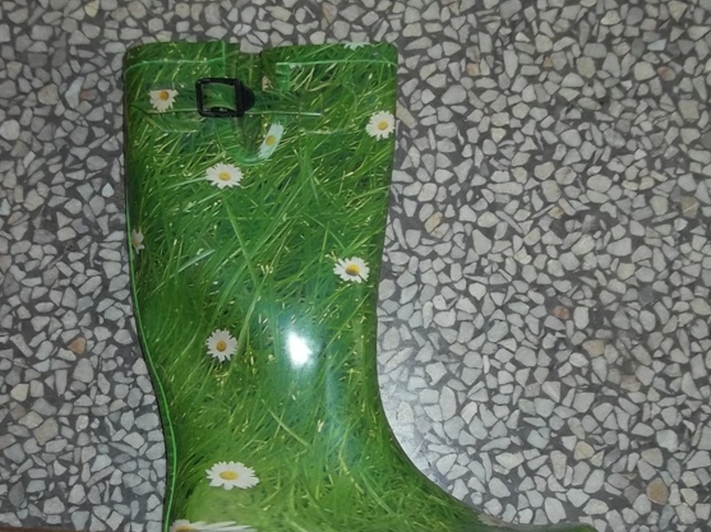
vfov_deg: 31.3
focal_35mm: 46
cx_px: 317
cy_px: 342
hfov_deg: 41.2
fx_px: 944
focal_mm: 5.7
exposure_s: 1/30
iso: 160
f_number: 2.9
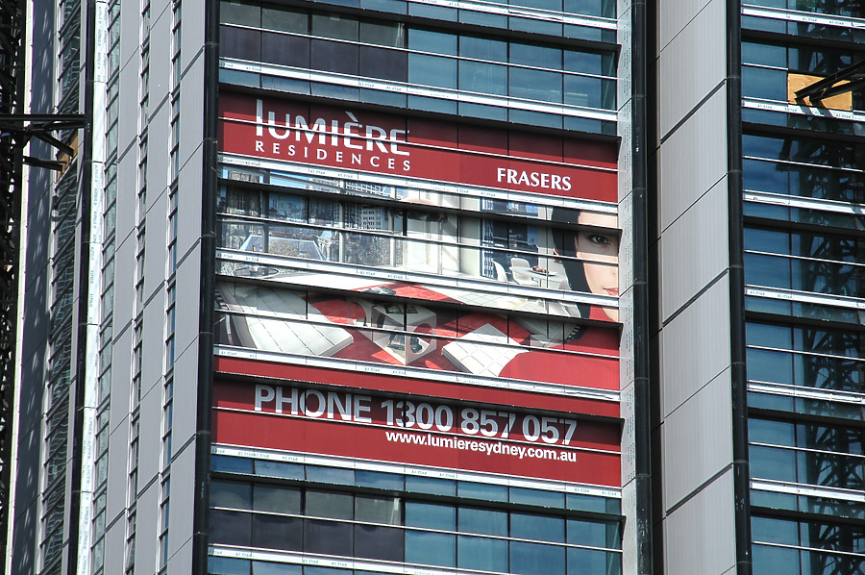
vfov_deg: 7.3
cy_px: 288
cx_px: 432
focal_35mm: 188
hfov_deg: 11.0
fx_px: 4500
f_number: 8
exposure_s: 1/1000
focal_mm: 125
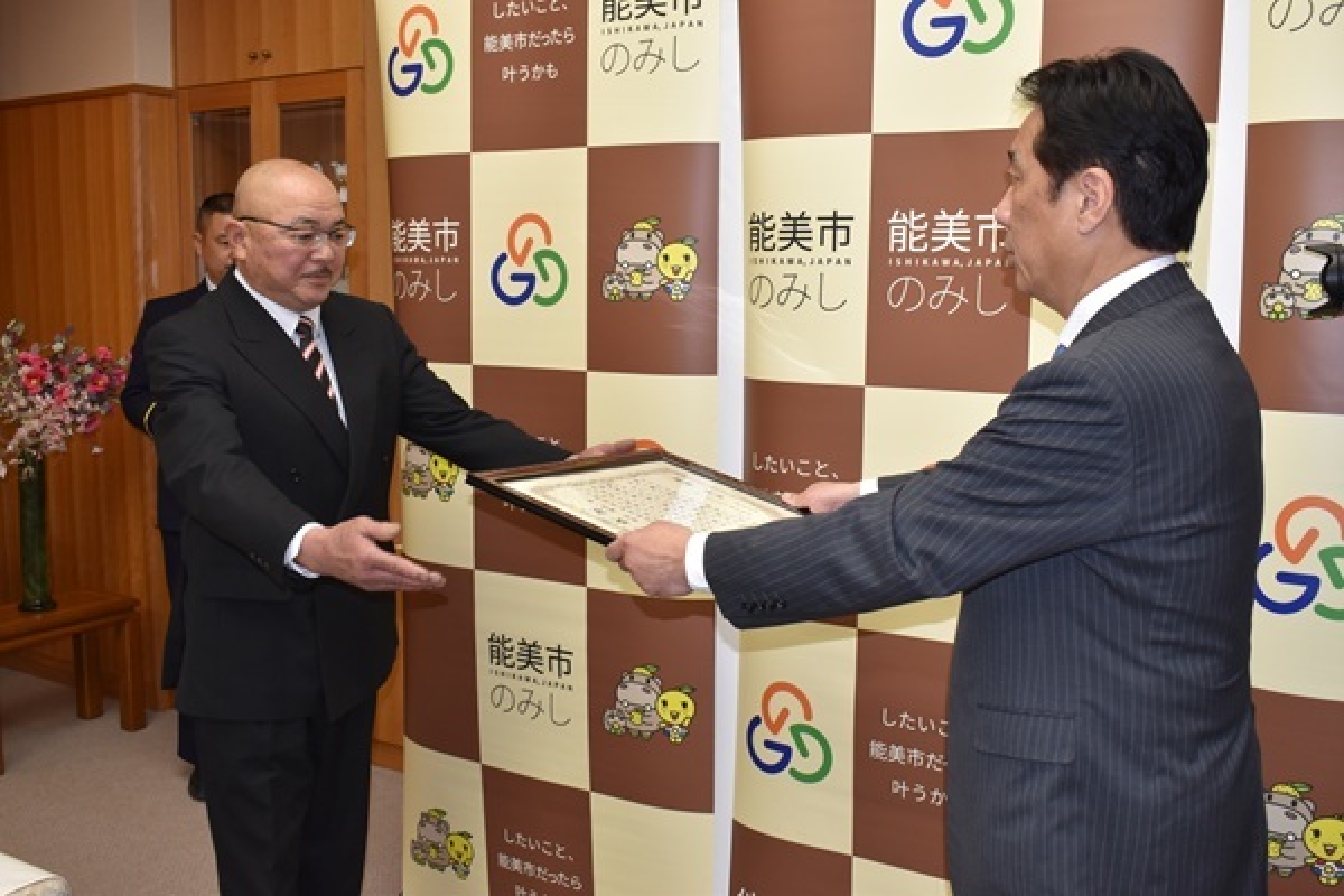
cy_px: 448
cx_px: 672
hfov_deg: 53.1
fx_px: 1344
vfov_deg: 36.9
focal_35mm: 36
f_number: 5.6
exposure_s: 1/125
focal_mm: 24
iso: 560
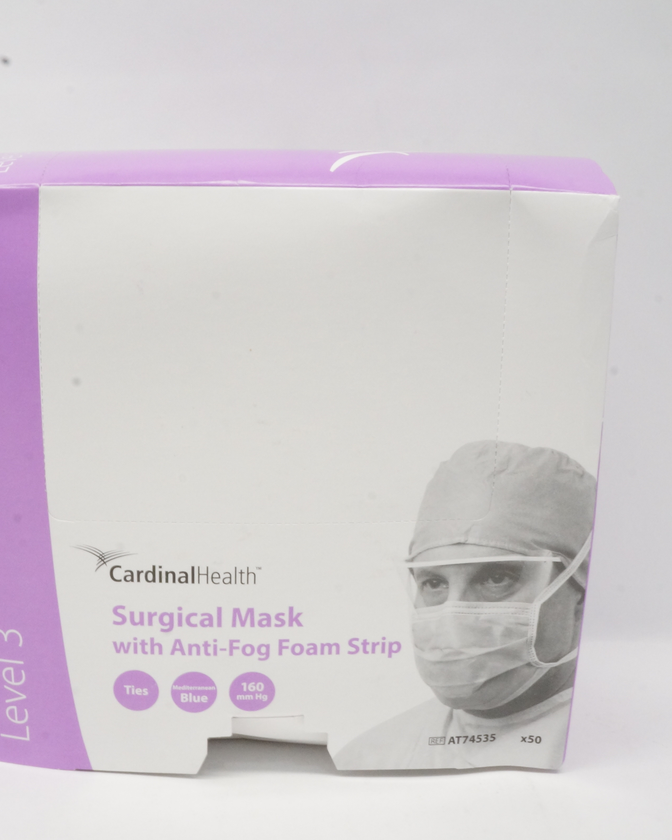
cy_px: 428
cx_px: 243
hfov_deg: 37.9
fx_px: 969
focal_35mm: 39
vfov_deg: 46.8
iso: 1600
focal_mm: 18
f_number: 22
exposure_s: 1/13
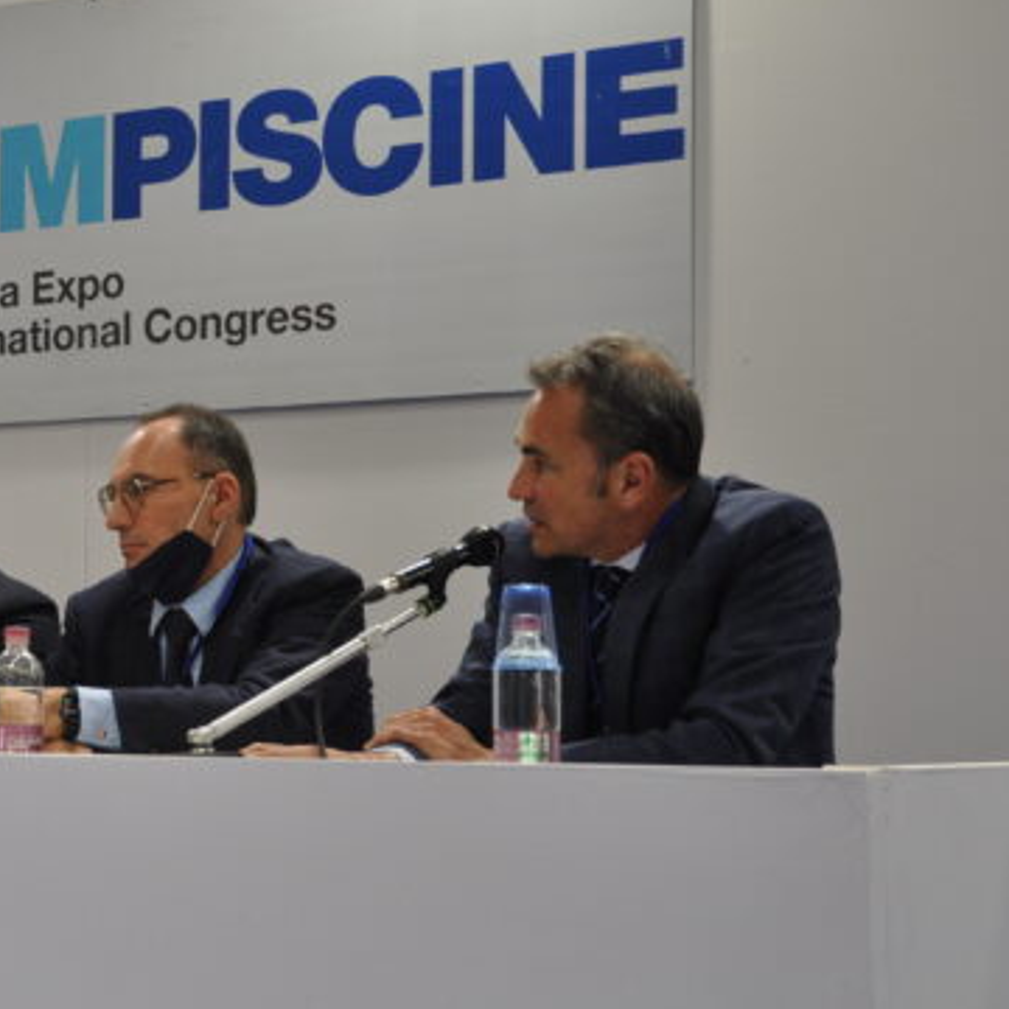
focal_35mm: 87
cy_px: 544
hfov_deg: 19.3
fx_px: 2869
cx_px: -31
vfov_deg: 19.9
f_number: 4.2
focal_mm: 32
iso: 400
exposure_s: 1/60
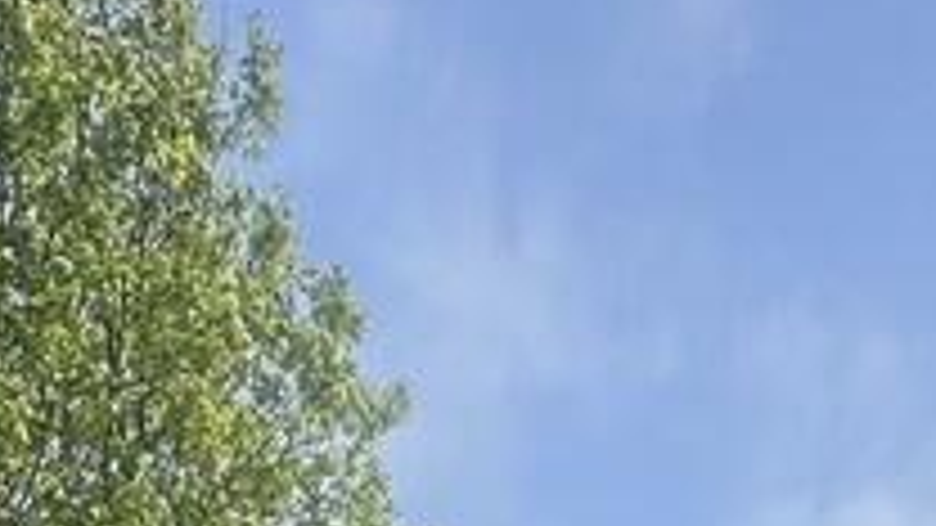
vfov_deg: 10.2
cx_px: 392
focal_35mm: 75
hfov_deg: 28.2
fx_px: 1861
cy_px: 1699
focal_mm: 2.22
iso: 40
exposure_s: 1/1742
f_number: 2.2
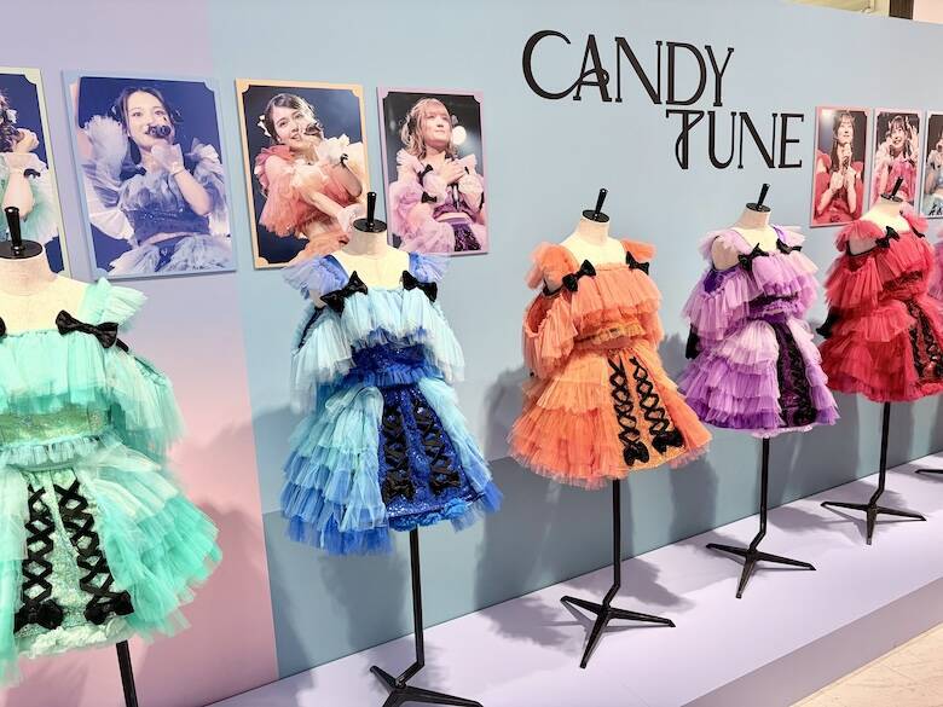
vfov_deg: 53.1
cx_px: 472
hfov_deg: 67.3
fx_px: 708
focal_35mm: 26
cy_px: 354
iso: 125
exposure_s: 1/50
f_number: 1.6
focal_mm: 5.96
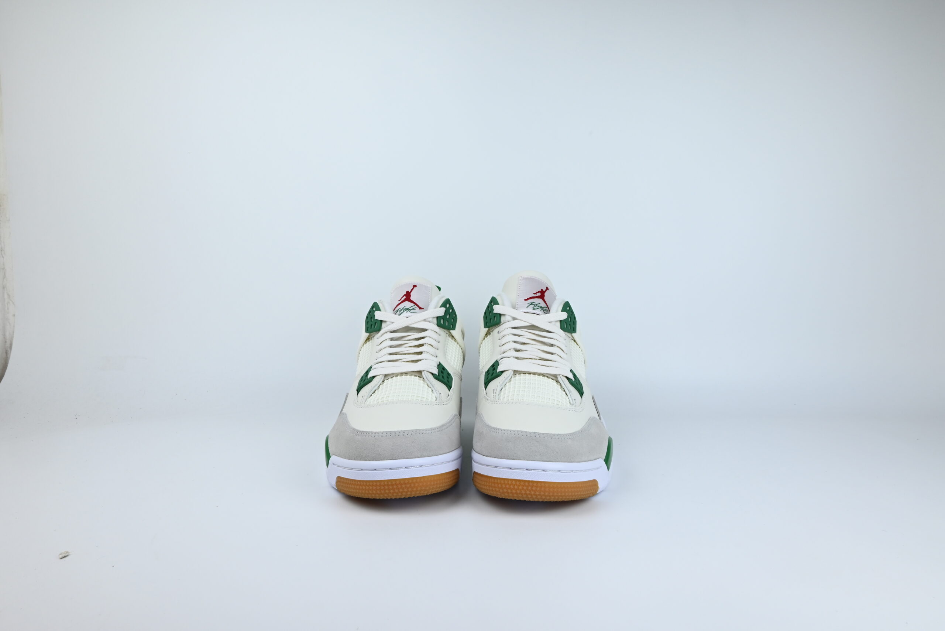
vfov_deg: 53.2
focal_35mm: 24
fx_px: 630
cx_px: 472
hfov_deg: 73.7
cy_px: 316
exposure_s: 1/125
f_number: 18
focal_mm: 24
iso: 500
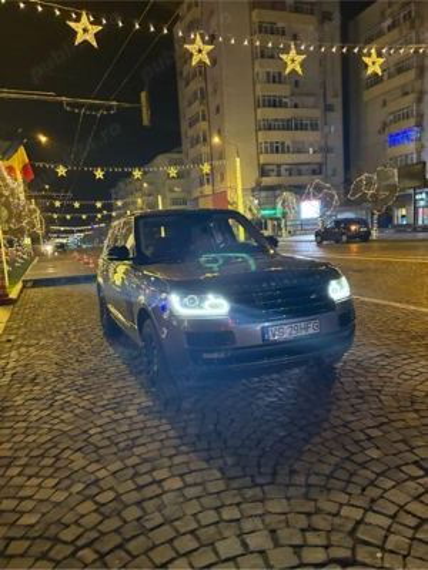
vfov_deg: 67.3
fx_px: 429
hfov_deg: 53.1
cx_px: 214
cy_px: 285
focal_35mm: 26
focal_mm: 5.96
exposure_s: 1/35
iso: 400
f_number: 1.6
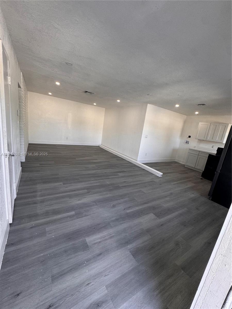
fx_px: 125
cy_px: 154
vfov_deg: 102.1
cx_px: 116
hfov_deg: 85.7
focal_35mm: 14
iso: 125
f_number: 2.2
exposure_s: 1/120
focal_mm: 2.22
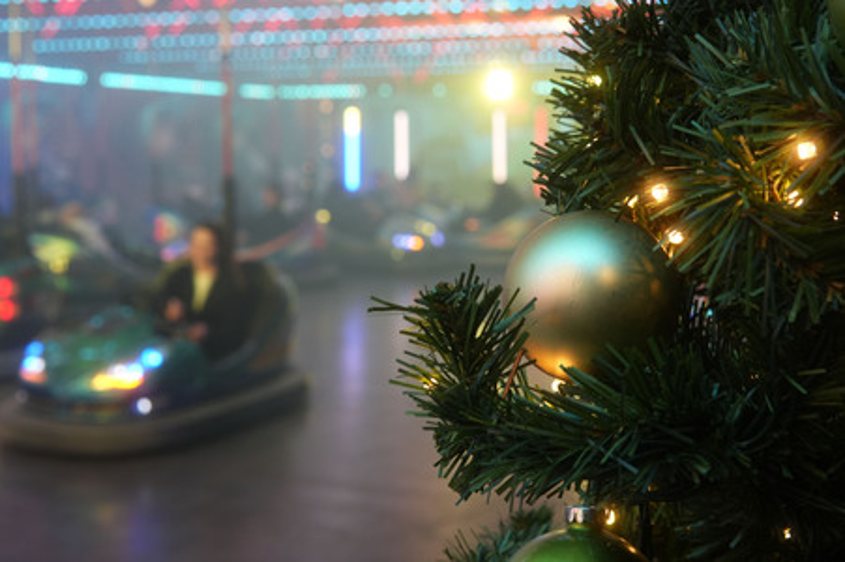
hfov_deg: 43.6
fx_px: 1055
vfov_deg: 29.8
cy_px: 281
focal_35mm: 45
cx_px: 422
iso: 640
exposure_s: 1/50
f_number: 5
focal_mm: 30
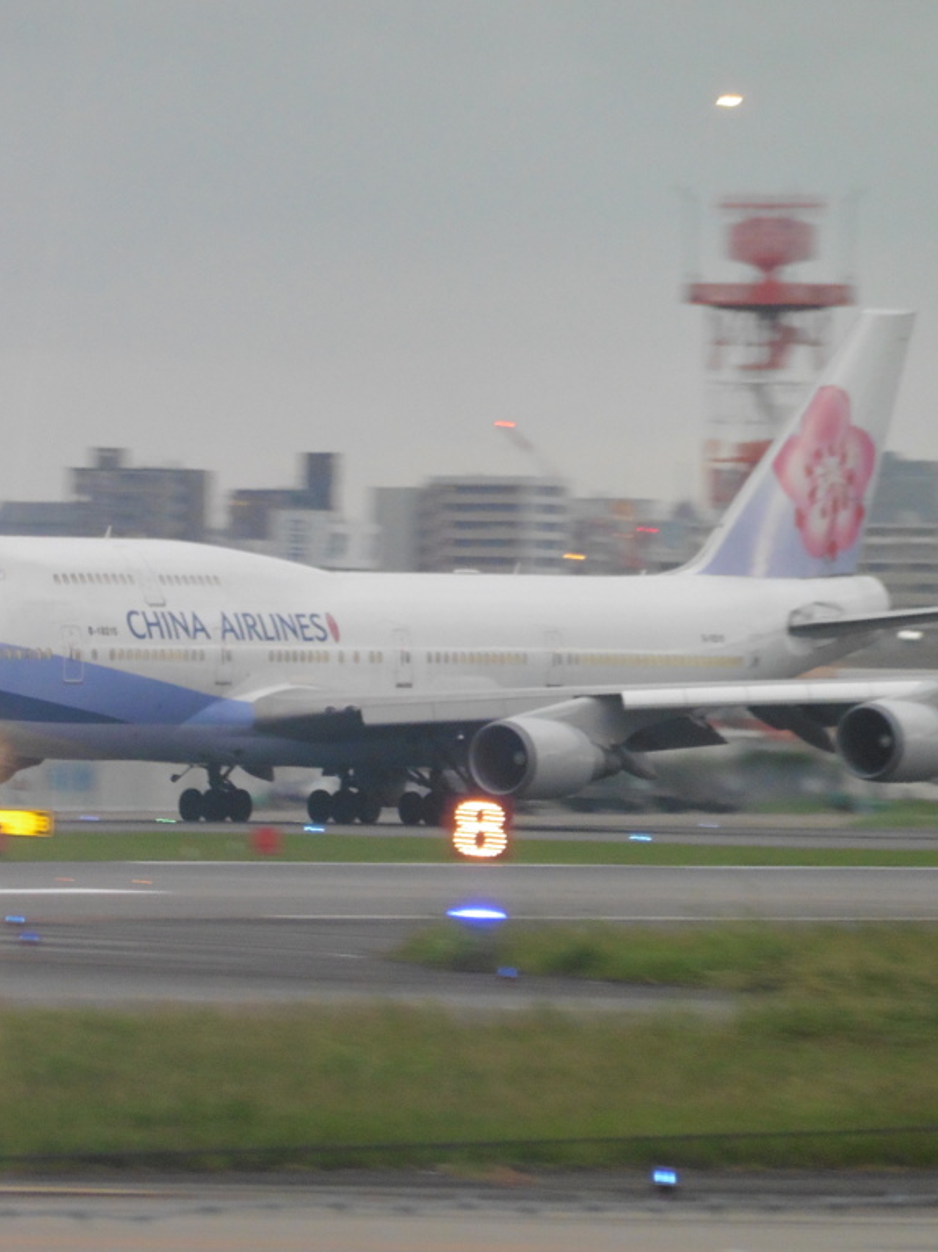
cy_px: 626
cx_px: 203
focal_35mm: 547
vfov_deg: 3.6
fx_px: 19774
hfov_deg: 2.7
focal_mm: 73.1
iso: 400
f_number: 6
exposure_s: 1/8
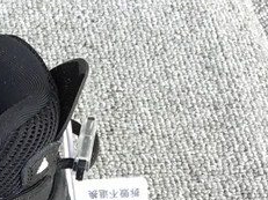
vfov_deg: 12.0
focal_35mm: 121
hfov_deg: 14.6
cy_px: 234
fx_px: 936
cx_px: -194
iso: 40
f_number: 2.4
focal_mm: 3.3
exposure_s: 1/100
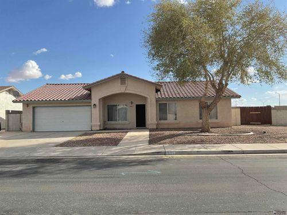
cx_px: 144
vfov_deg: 48.2
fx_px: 240
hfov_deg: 61.7
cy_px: 108
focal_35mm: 29
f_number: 1.8
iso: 16
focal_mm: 3
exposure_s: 1/1984
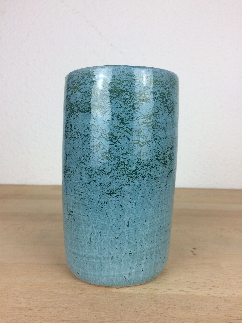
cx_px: 121
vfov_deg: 61.7
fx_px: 270
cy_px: 162
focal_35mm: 29
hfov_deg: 48.2
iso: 50
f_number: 2.2
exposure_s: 1/100
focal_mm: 4.15
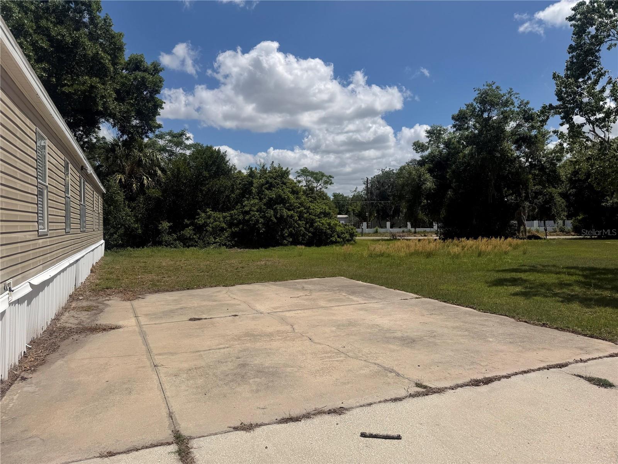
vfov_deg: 56.8
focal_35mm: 24
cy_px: 232
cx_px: 309
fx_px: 428
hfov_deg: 71.6
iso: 80
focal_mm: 6.76
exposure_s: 1/10309
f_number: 1.78
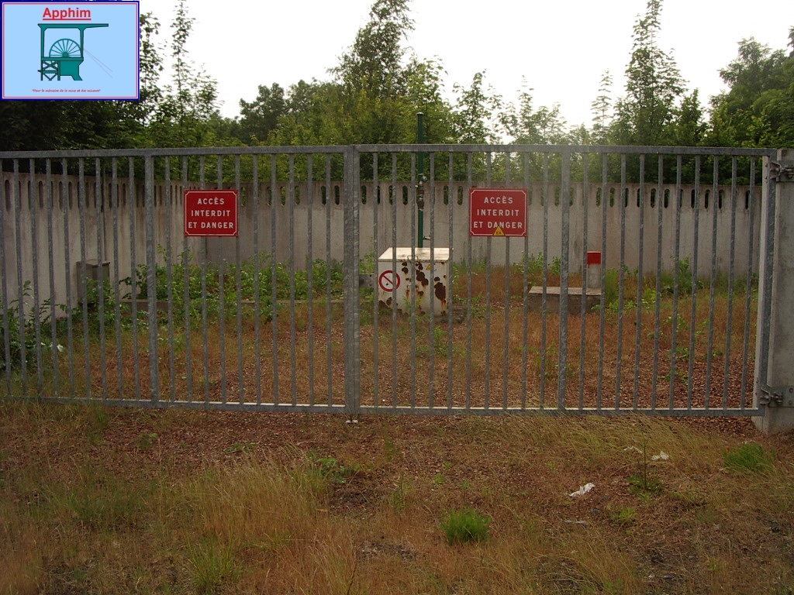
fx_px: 872
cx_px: 397
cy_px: 298
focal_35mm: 38
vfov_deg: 37.7
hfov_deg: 49.0
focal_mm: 5.8
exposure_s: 1/320
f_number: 4.8
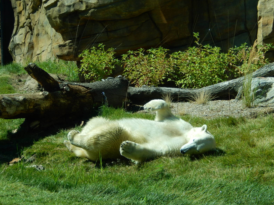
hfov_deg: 18.4
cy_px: 101
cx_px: 139
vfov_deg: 13.8
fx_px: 847
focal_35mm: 107
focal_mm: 18.9
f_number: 5.3
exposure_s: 1/400
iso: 125
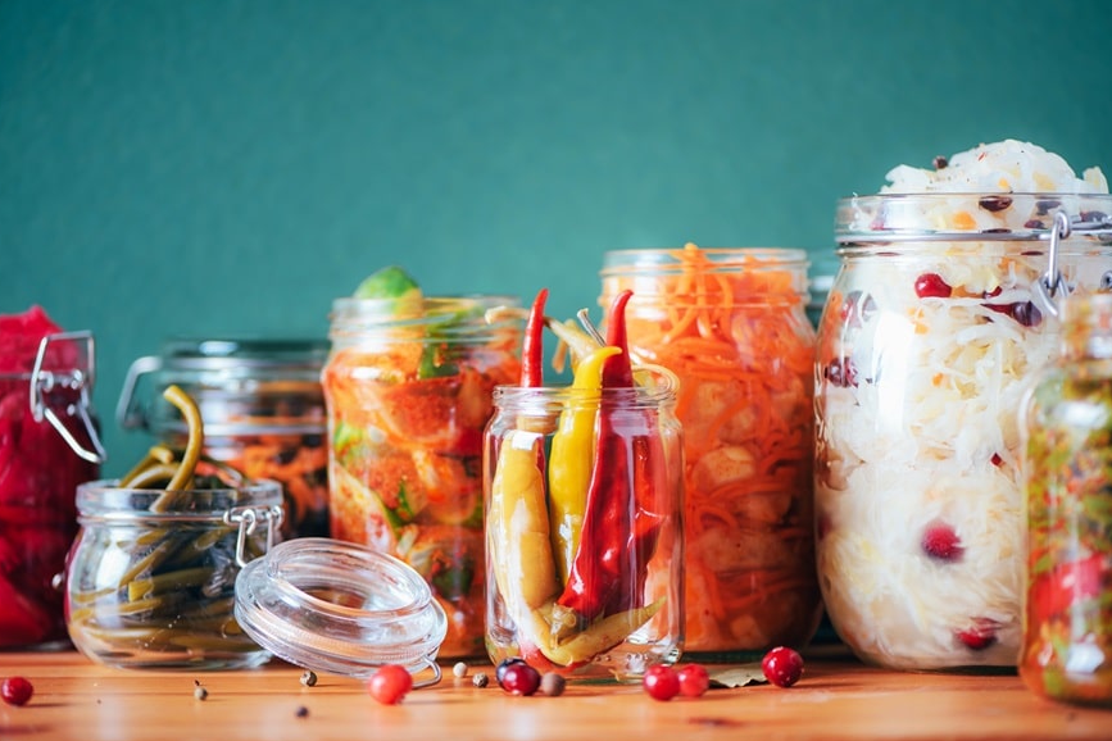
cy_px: 363
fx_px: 3367
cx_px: 558
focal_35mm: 109
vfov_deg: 12.6
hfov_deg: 18.8
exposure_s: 1/40
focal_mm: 105
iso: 64
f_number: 3
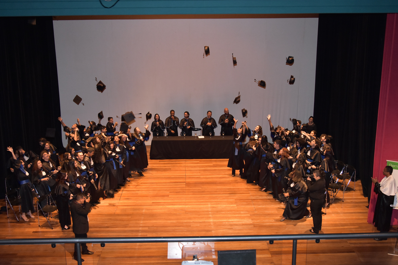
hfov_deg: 46.4
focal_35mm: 42
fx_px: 464
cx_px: 199
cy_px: 132
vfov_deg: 31.9
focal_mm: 28
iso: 1600
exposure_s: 1/80
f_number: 5
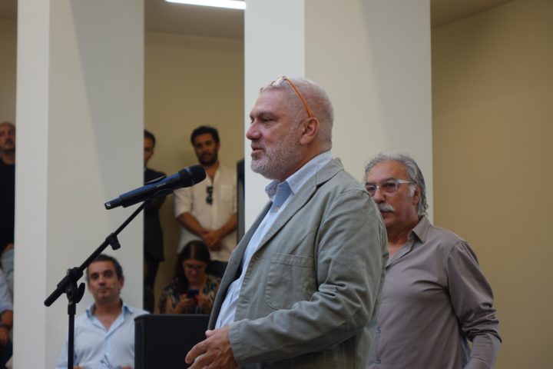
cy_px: 184
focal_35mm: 119
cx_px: 276
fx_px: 1828
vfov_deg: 11.5
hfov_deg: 17.2
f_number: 2.8
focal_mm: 43.62
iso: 250
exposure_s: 1/125
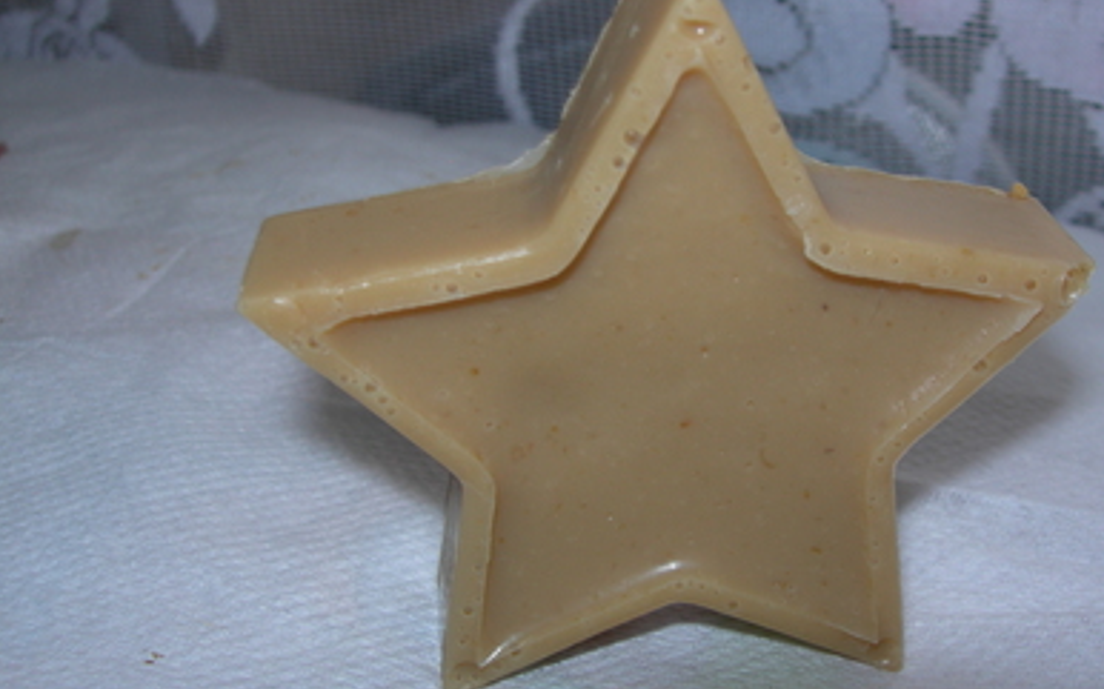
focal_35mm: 47
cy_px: 340
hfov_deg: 42.5
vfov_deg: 27.4
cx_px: 635
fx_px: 1414
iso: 50
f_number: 4.8
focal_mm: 7.8
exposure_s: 1/60.1
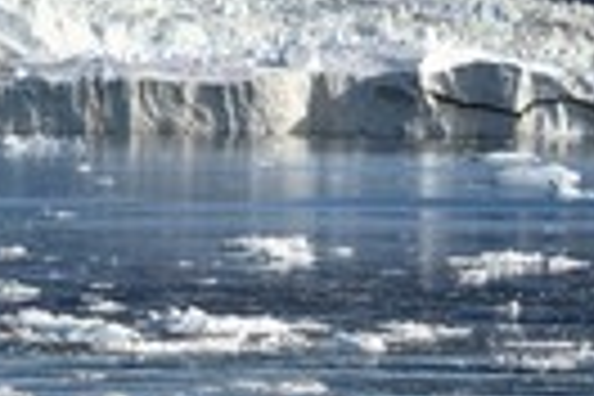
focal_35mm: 494
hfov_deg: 4.2
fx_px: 8150
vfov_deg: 2.8
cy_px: 230
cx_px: 297
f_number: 14
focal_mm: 155
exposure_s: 1/320
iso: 200
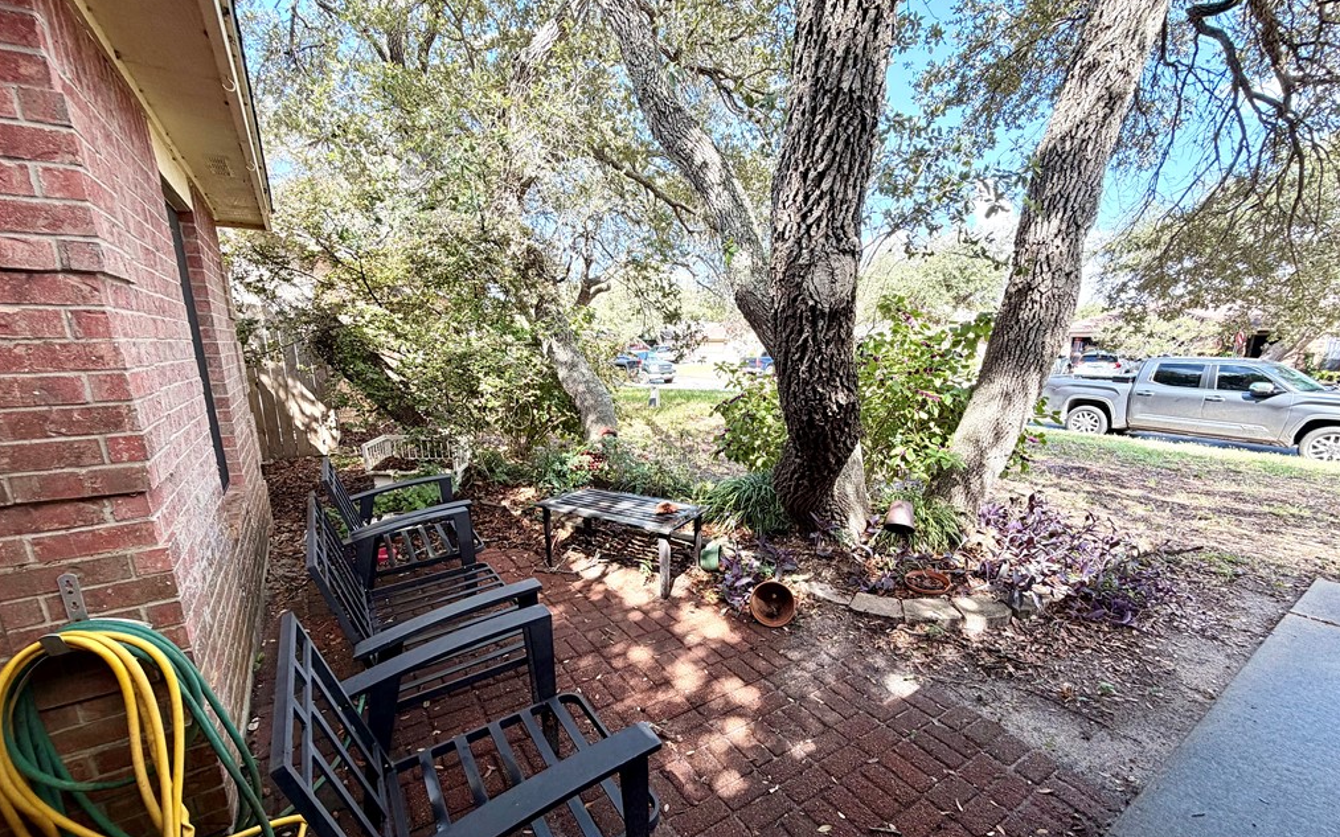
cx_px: 669
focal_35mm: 15
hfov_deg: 101.5
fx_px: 548
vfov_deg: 74.5
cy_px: 468
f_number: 2.2
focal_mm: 2.22
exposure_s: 1/124
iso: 40
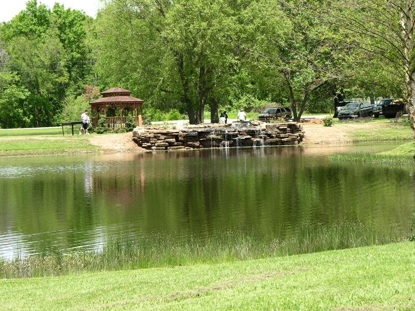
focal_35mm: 150
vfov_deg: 9.9
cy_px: 156
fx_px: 1798
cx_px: 208
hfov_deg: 13.2
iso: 50
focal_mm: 37.7
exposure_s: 1/128
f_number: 5.5
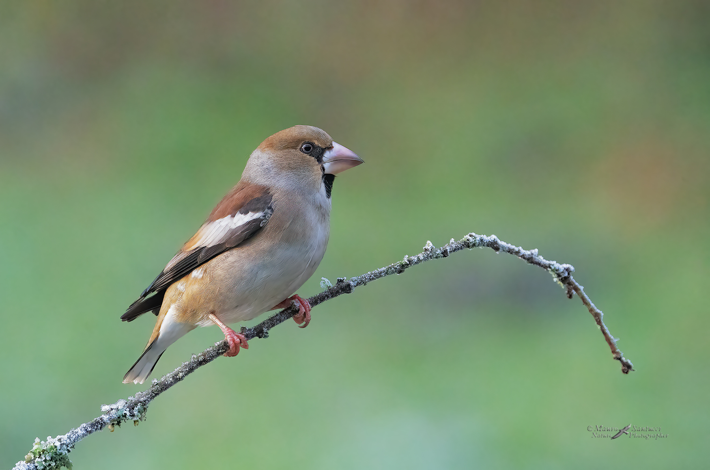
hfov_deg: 2.8
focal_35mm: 750
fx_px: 14764
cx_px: 355
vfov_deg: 1.8
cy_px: 235
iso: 8000
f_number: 8
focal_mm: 500
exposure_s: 1/1600
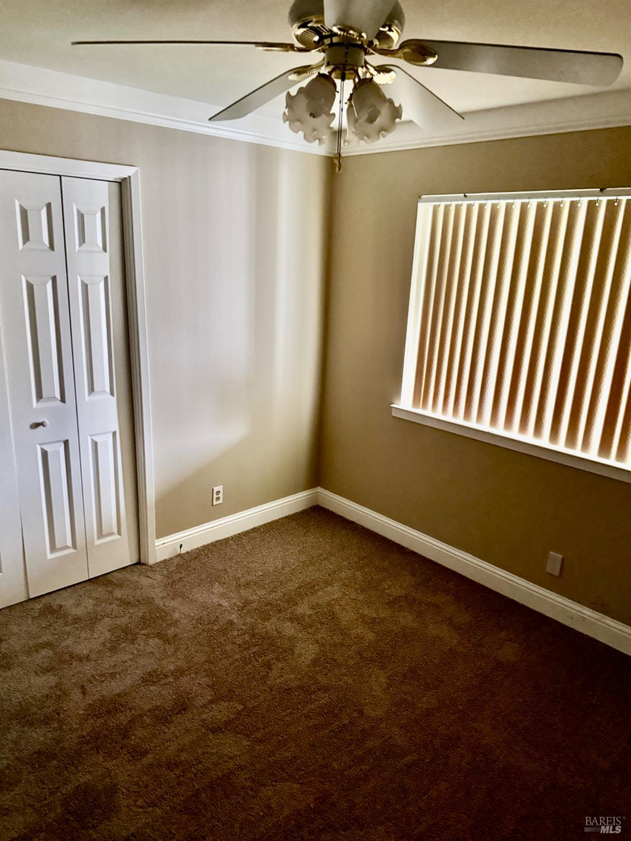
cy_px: 420
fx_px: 583
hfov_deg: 56.8
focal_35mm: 24
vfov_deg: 71.6
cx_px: 316
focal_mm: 6.76
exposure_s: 1/32
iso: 1000
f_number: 1.78
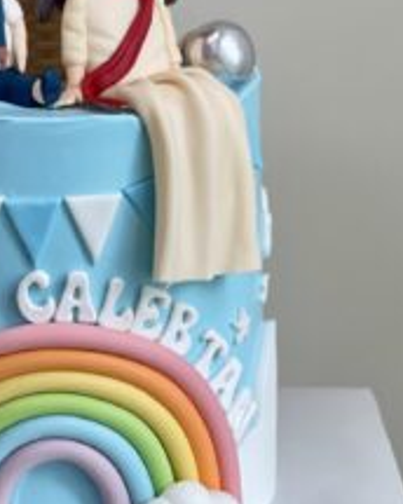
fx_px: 2311
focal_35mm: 155
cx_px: 56
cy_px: 107
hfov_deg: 9.9
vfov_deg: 12.4
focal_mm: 7.5
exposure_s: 1/100
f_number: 2.2
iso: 64
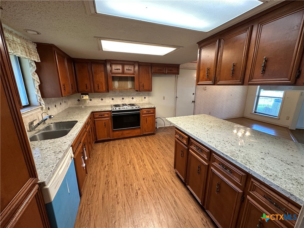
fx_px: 123
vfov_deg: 85.7
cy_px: 114
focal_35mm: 14
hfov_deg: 102.1
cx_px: 152
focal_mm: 2.22
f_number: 2.2
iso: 250
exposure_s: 1/60
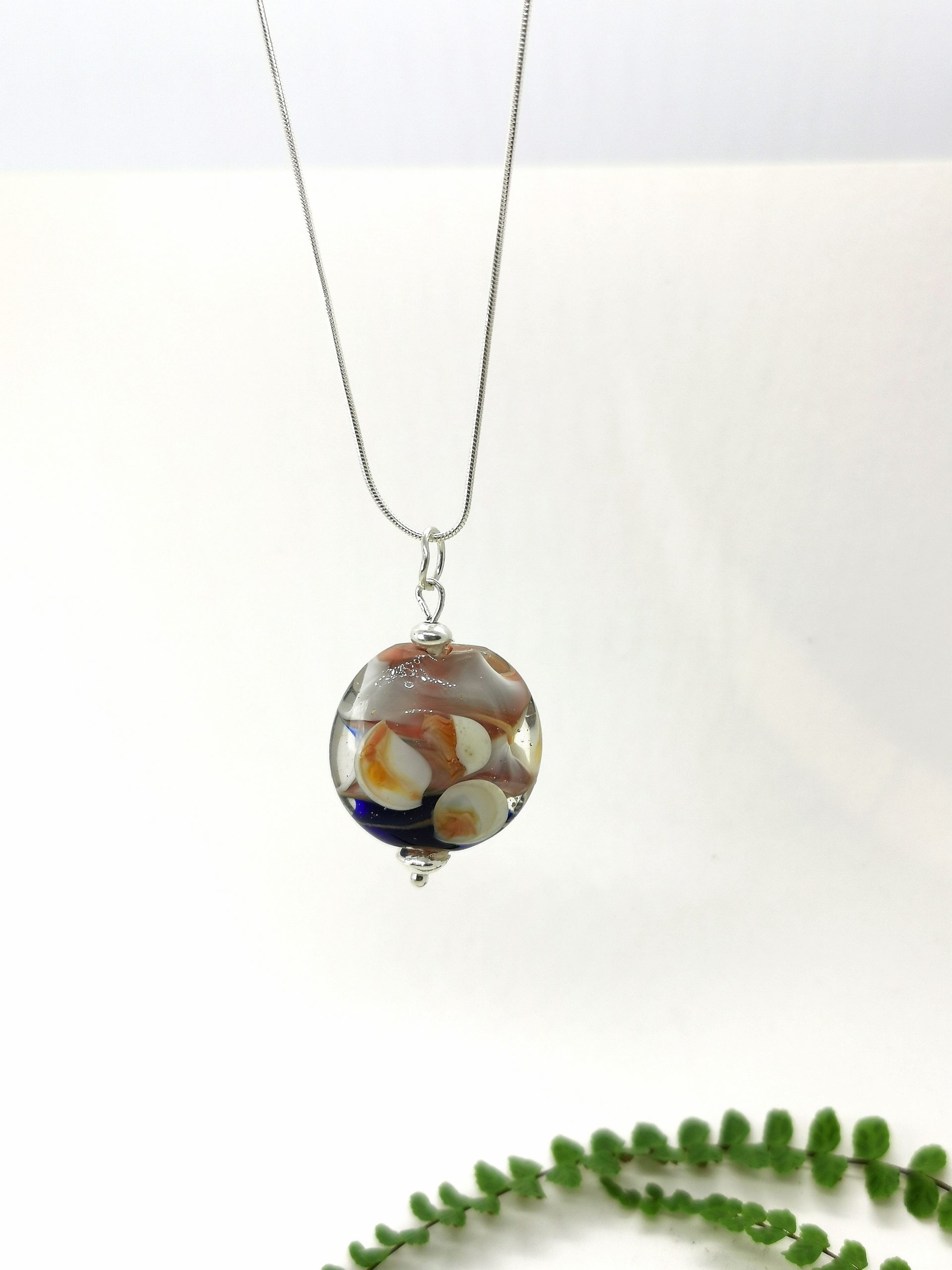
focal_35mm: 36
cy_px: 635
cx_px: 476
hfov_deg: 39.7
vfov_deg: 51.4
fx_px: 1320
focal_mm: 5.56
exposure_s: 1/436
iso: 50
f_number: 1.6
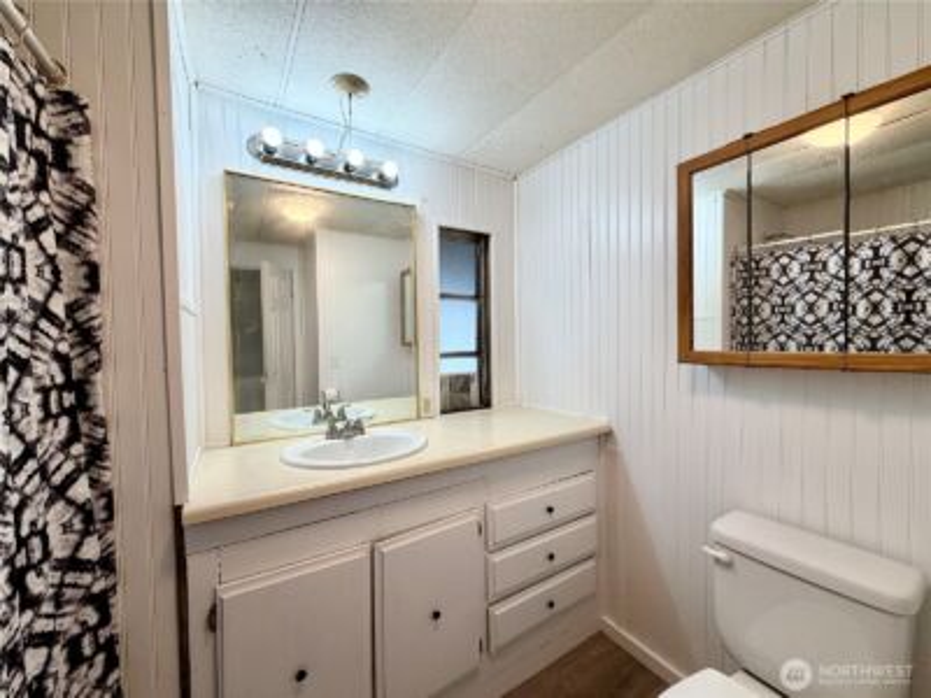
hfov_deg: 102.1
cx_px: 466
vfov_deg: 85.7
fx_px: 377
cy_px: 349
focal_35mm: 14
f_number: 2.2
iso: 100
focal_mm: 2.22
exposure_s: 1/120
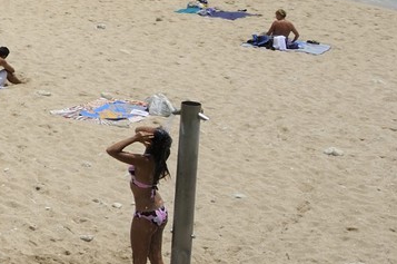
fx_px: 1432
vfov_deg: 10.3
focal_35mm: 130
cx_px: -472
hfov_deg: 13.0
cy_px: -85
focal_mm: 29
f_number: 20
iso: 200
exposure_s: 1/160
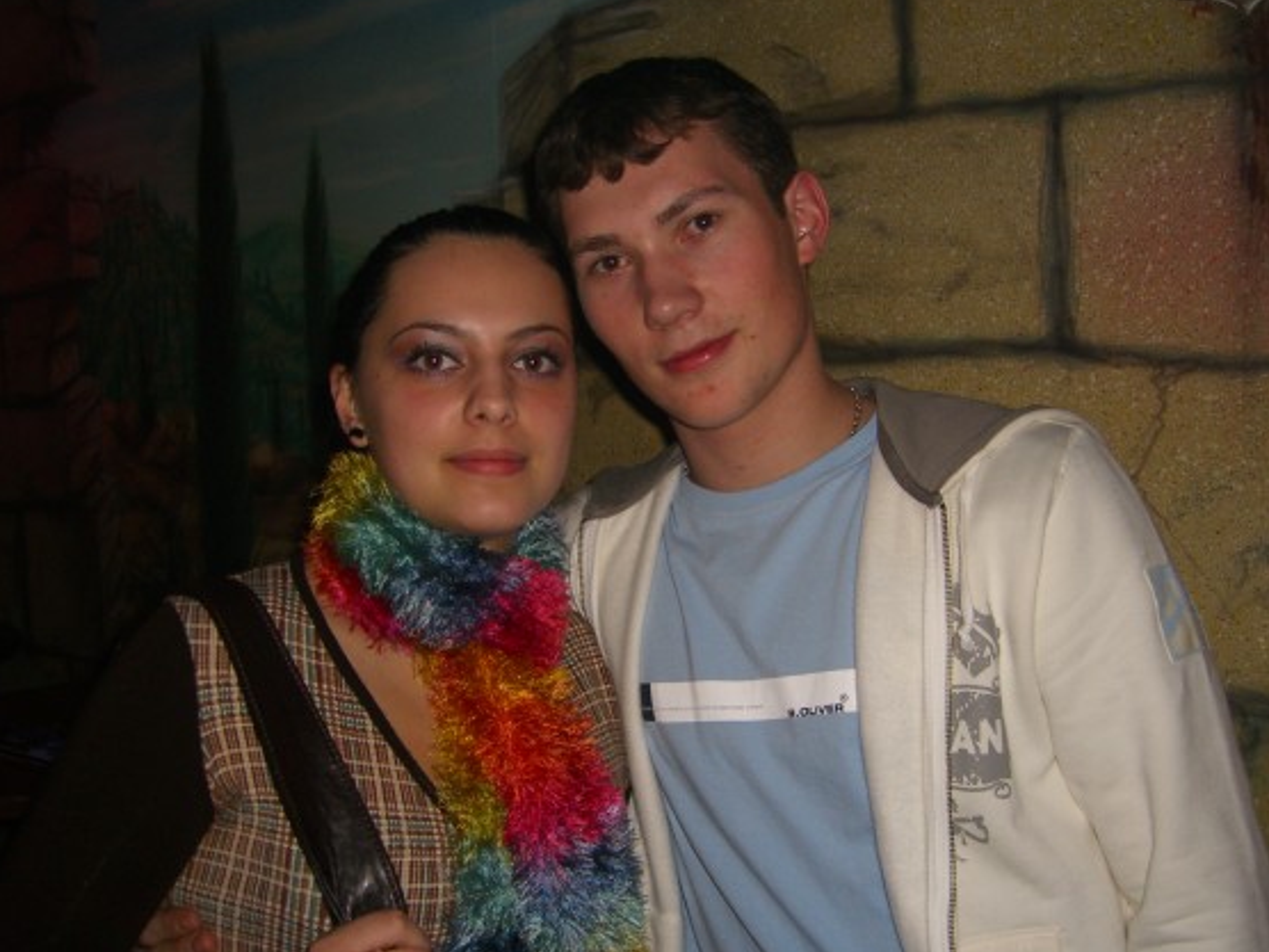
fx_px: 1503
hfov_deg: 45.7
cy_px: 484
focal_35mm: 41
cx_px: 678
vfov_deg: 35.1
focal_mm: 7.9
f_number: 2.8
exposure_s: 1/60
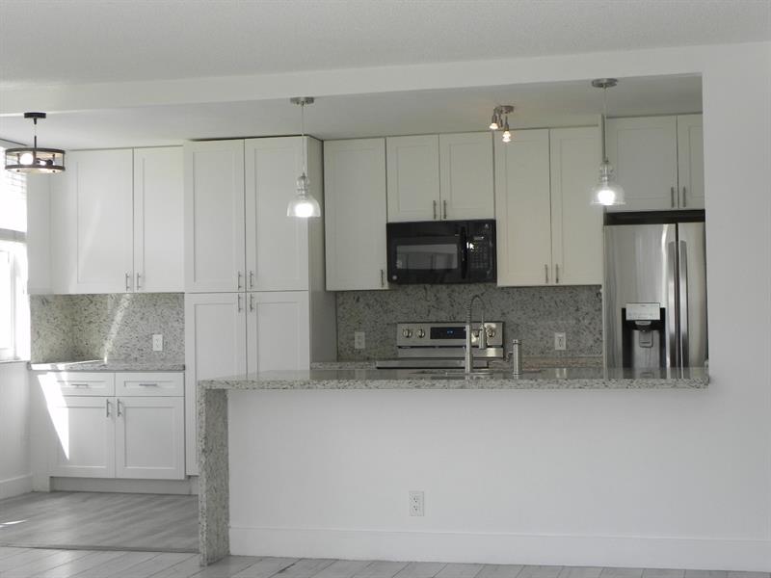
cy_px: 289
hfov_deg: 33.2
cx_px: 386
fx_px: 1292
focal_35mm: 58
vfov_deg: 25.2
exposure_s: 1/102
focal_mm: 10.3
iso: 160
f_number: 4
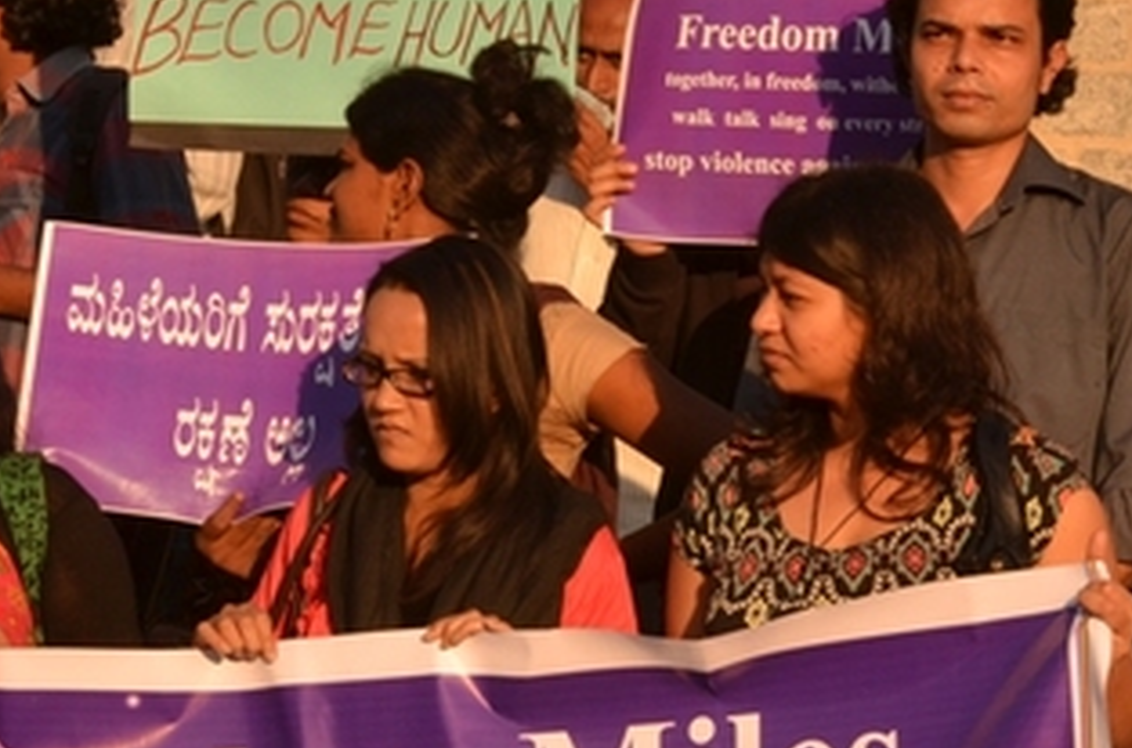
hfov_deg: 9.6
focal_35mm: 215
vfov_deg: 6.3
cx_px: 510
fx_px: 6743
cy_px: 618
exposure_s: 1/250
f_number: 16
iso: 320
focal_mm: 70
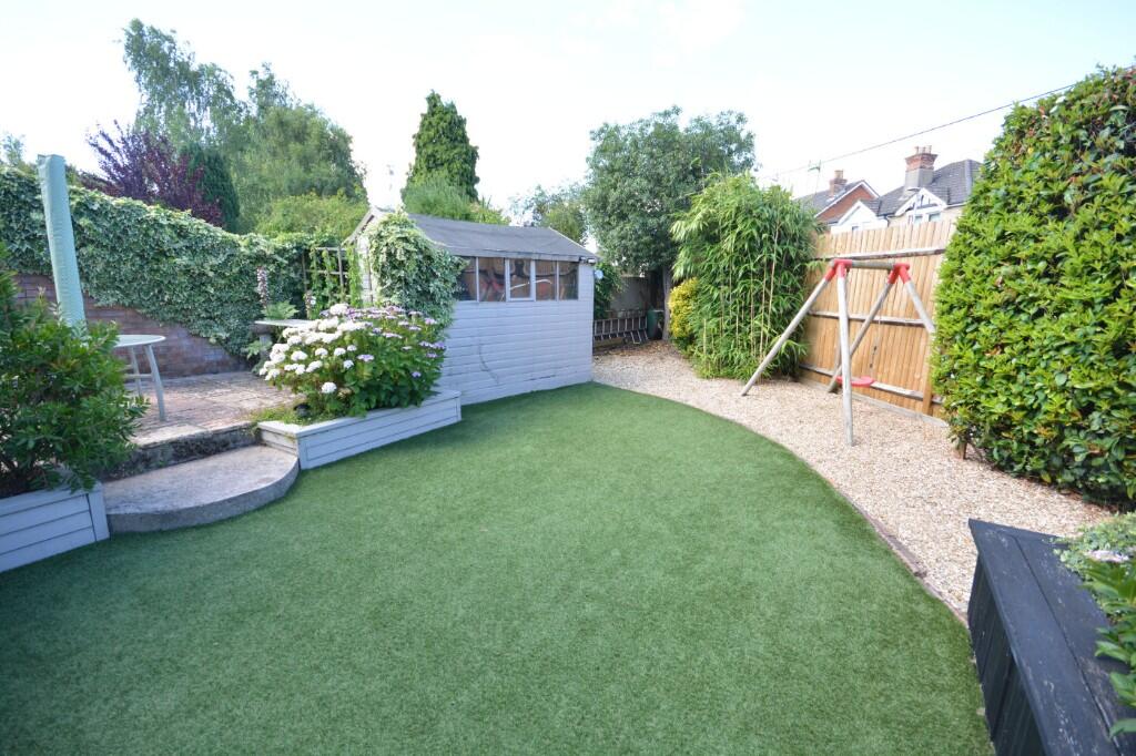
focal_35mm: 15
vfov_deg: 77.3
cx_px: 568
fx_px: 473
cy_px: 378
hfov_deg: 100.4
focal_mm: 10
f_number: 8
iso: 400
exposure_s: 1/125
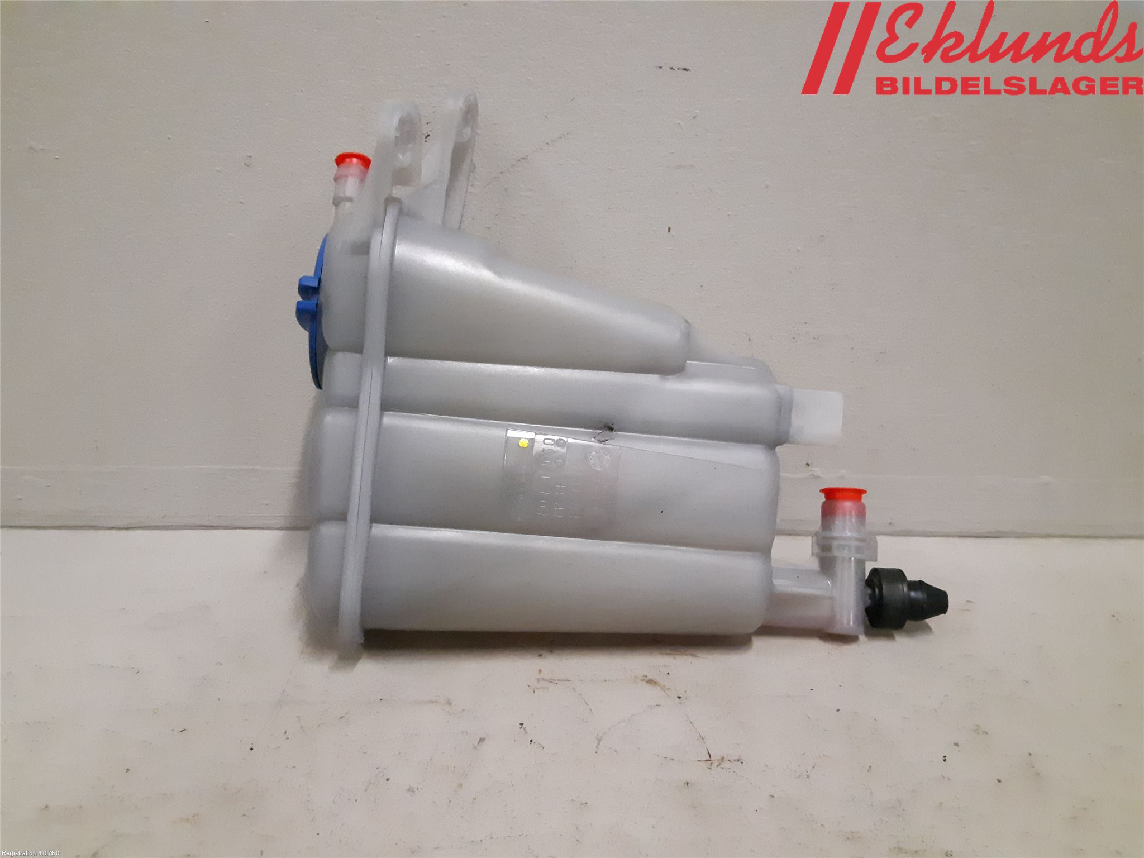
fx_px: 859
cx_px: 572
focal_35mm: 26
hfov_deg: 67.3
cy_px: 429
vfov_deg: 53.1
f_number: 1.7
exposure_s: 1/234
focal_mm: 3.93
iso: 800
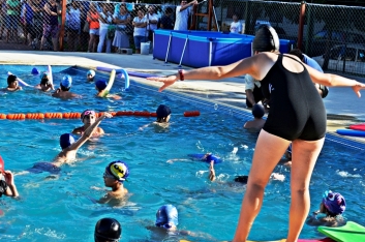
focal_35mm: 86
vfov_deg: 15.9
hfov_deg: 23.8
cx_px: 170
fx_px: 867
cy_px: 132
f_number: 11
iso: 640
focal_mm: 45
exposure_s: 1/500
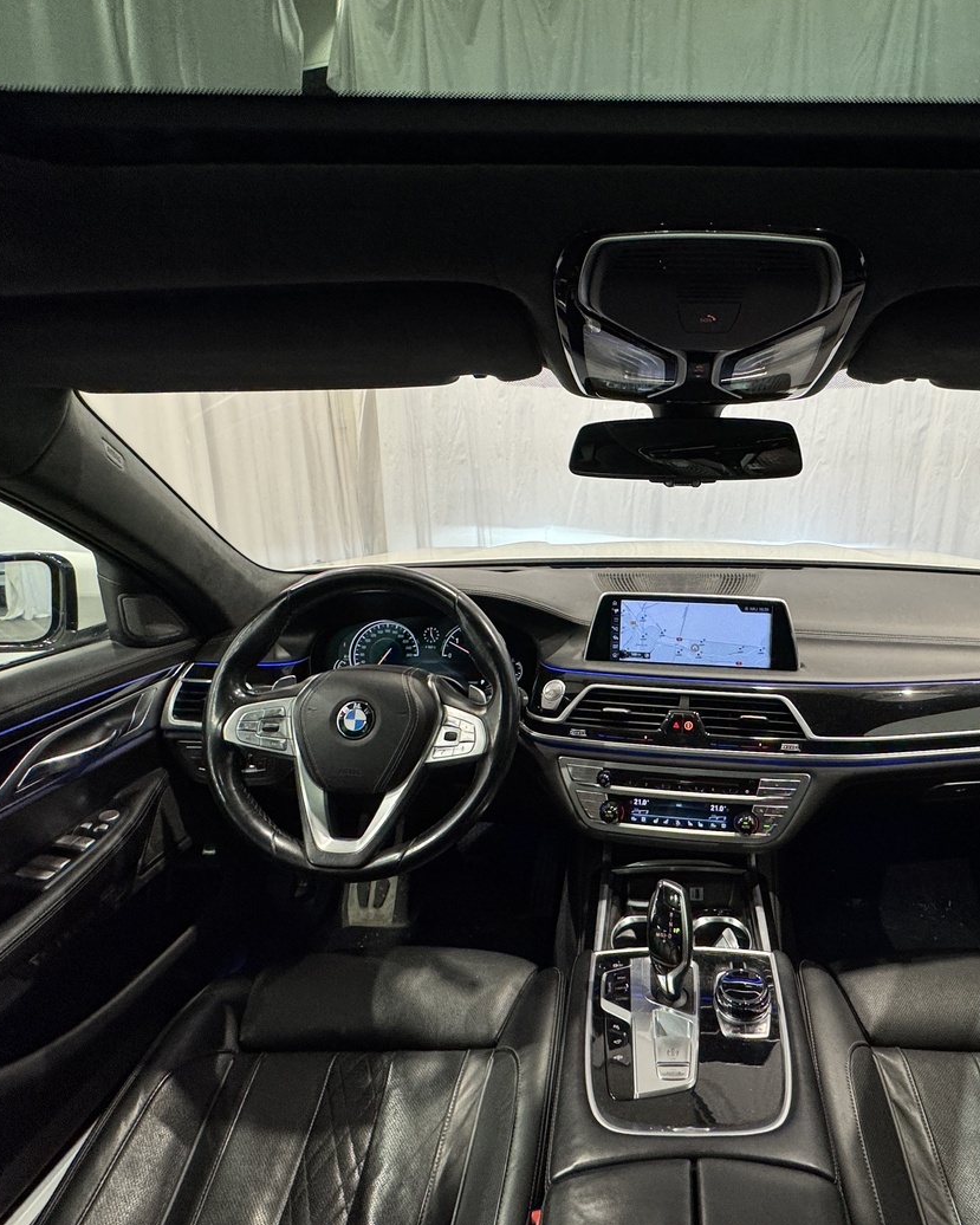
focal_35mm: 19
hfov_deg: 68.5
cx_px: 667
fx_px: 689
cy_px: 592
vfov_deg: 83.3
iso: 200
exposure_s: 1/98
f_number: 2.2
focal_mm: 2.22
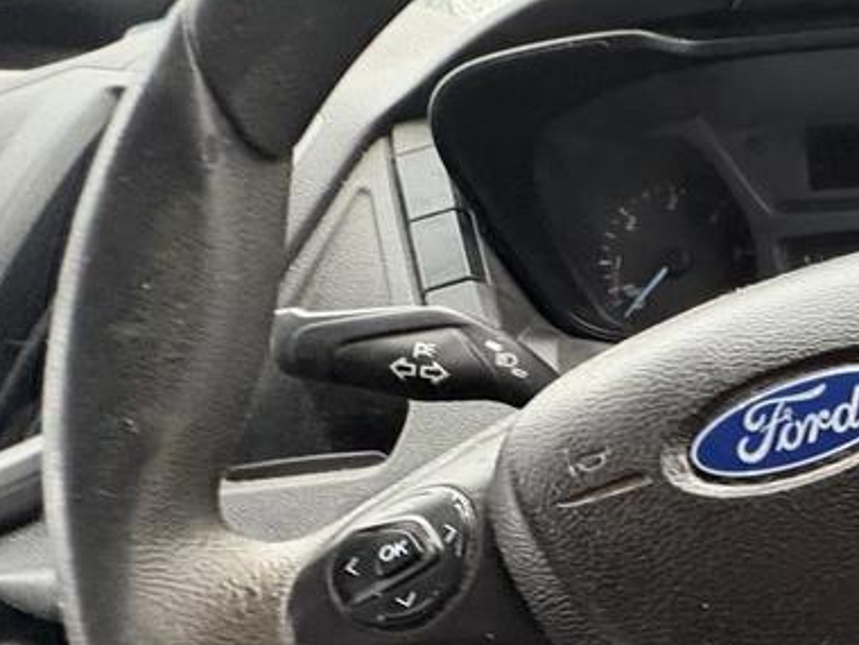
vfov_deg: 42.1
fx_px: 819
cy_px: 450
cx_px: 931
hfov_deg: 43.6
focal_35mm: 33
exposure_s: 1/60
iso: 500
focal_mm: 2.22
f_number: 2.2
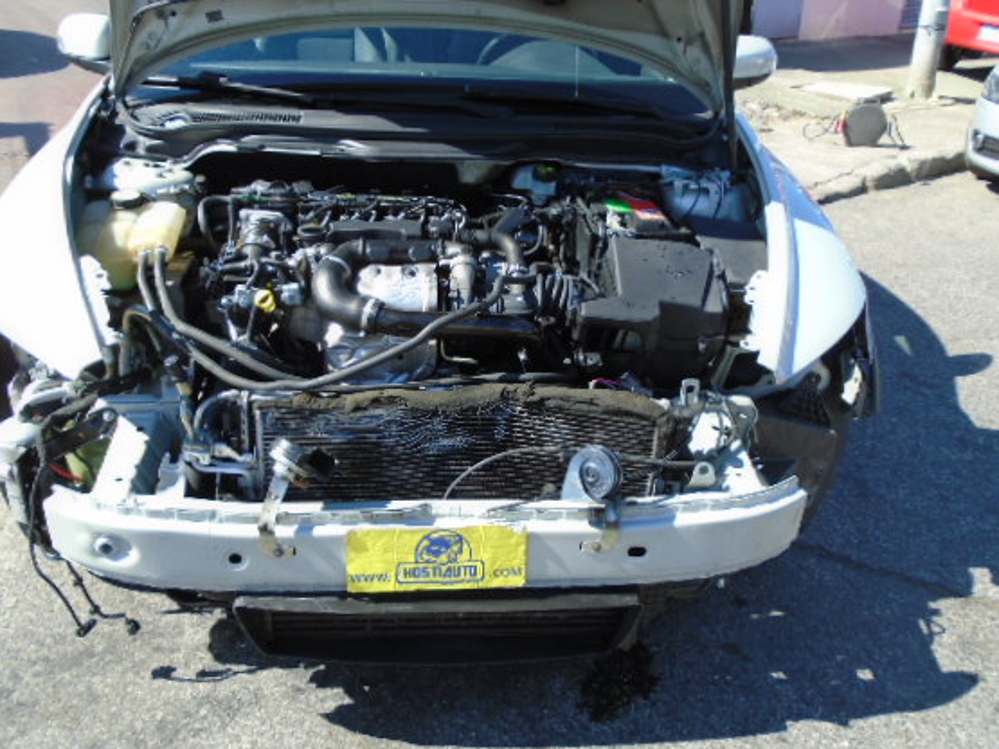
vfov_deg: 46.8
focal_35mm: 30
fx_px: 866
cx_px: 477
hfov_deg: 59.9
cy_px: 355
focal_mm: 4.6
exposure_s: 1/400
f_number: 3.2
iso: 100
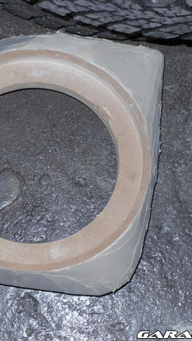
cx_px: 30
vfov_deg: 17.6
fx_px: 1103
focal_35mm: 122
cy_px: 169
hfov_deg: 9.9
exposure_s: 1/58
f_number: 4.5
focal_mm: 14.79
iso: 80
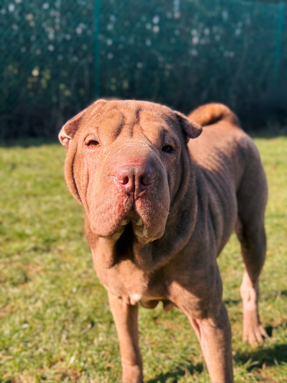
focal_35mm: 48
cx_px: 144
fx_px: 531
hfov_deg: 30.3
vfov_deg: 39.7
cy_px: 192
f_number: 1.78
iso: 64
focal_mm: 6.76
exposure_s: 1/1133
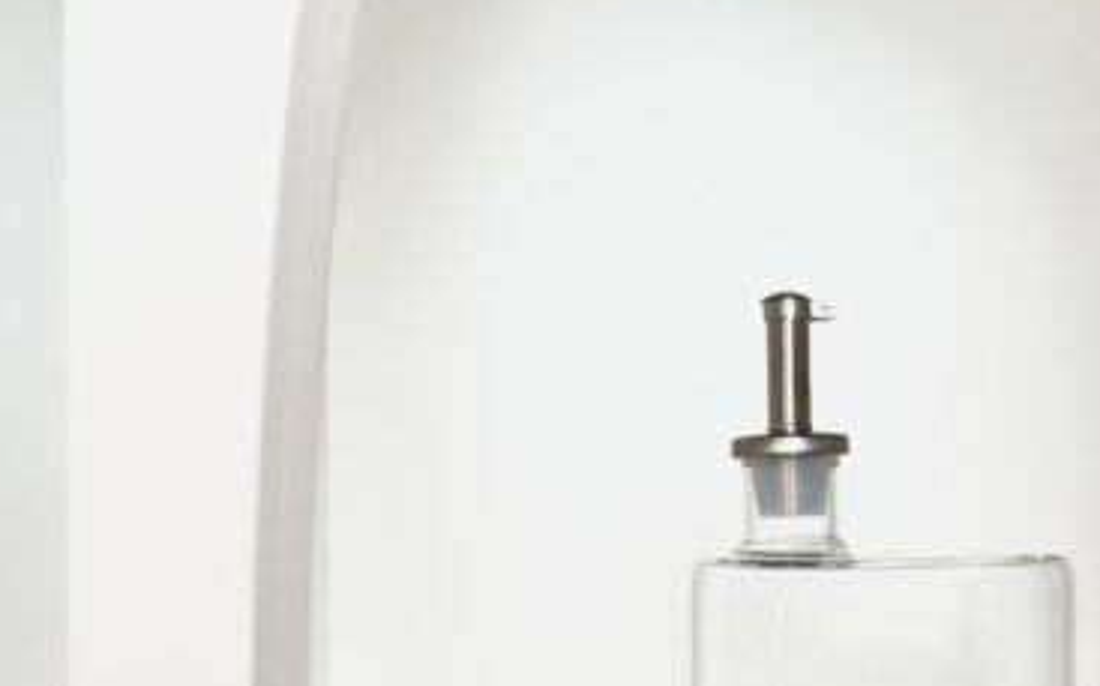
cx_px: 752
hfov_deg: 18.7
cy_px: 491
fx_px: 3326
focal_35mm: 111
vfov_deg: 11.8
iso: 100
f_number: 1.78
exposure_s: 1/105
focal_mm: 6.76
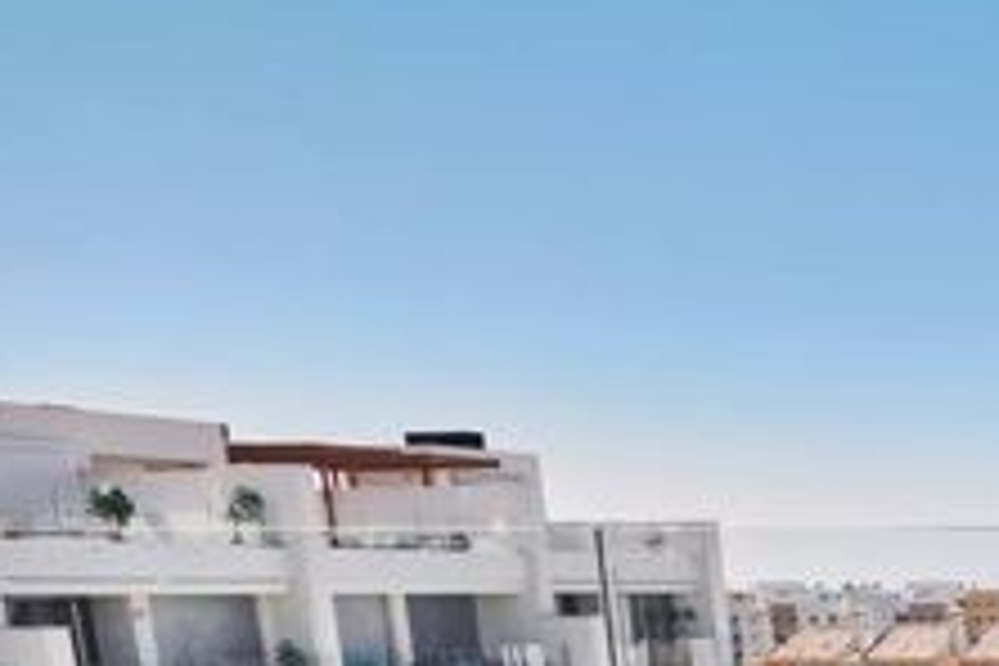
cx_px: 1564
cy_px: 976
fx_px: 1498
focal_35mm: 54
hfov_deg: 25.6
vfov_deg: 21.4
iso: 250
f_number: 7.1
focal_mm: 11.5
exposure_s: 1/800
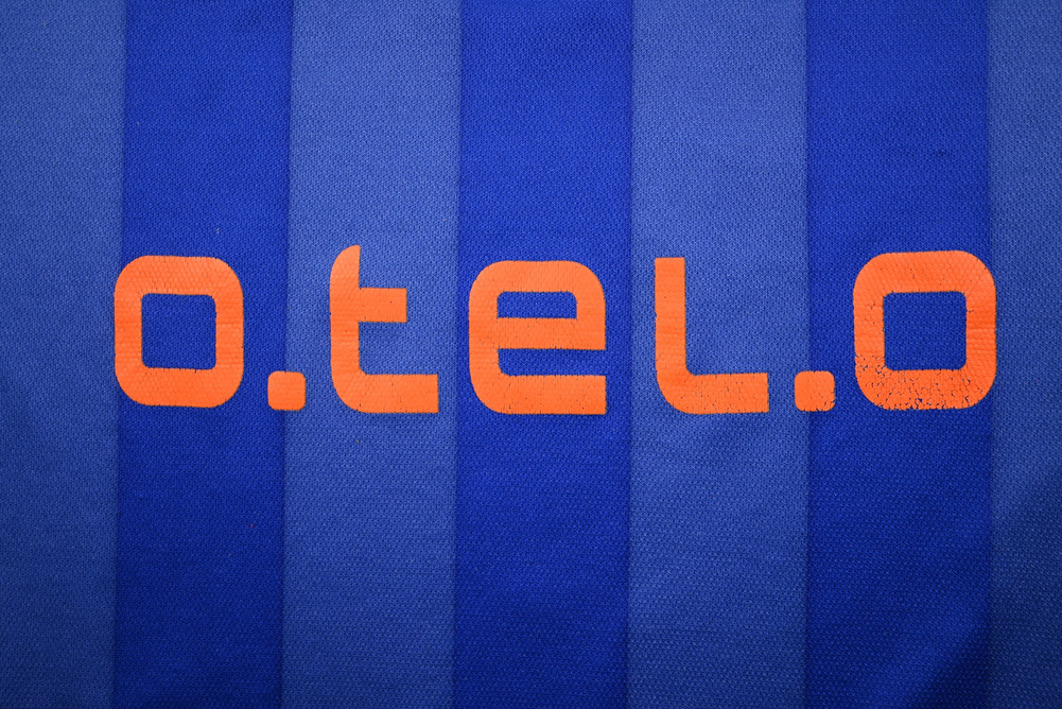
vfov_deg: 43.6
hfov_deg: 61.9
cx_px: 531
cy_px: 354
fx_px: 885
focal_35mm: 30
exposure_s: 1/100
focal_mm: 30
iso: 200
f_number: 4.5
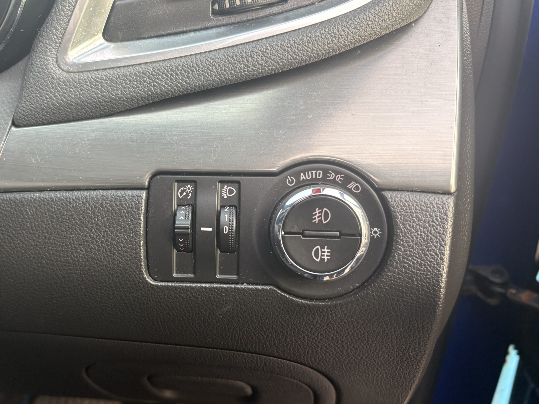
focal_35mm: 31
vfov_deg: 45.4
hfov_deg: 58.0
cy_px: 217
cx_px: 219
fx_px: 483
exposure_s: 1/105
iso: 125
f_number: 1.6
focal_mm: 5.96
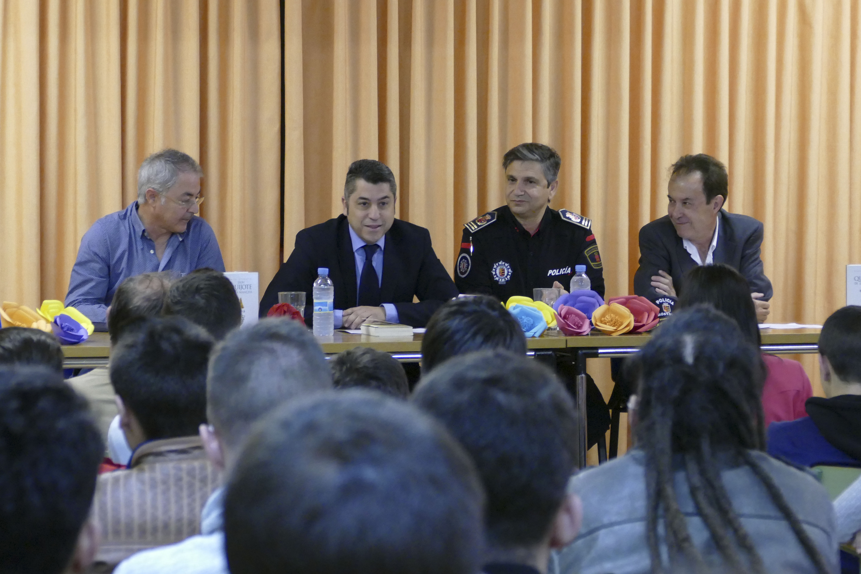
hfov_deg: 17.8
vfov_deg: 11.9
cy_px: 287
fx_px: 2750
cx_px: 430
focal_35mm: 115
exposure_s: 1/30
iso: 1600
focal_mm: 41.85
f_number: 3.9
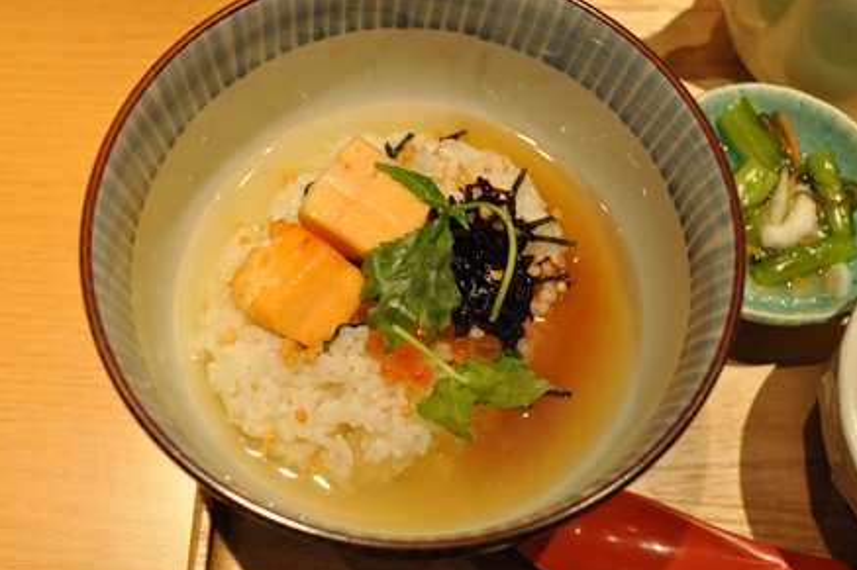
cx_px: 424
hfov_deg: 48.5
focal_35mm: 40
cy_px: 288
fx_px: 952
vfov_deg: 33.4
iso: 400
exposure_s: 1/60
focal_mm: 26
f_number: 5.6
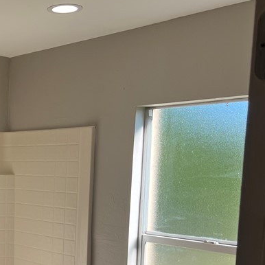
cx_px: -17
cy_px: 244
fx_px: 528
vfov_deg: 27.1
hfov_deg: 26.2
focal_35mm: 61
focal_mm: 5.7
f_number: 1.5
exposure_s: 1/1029
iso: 50
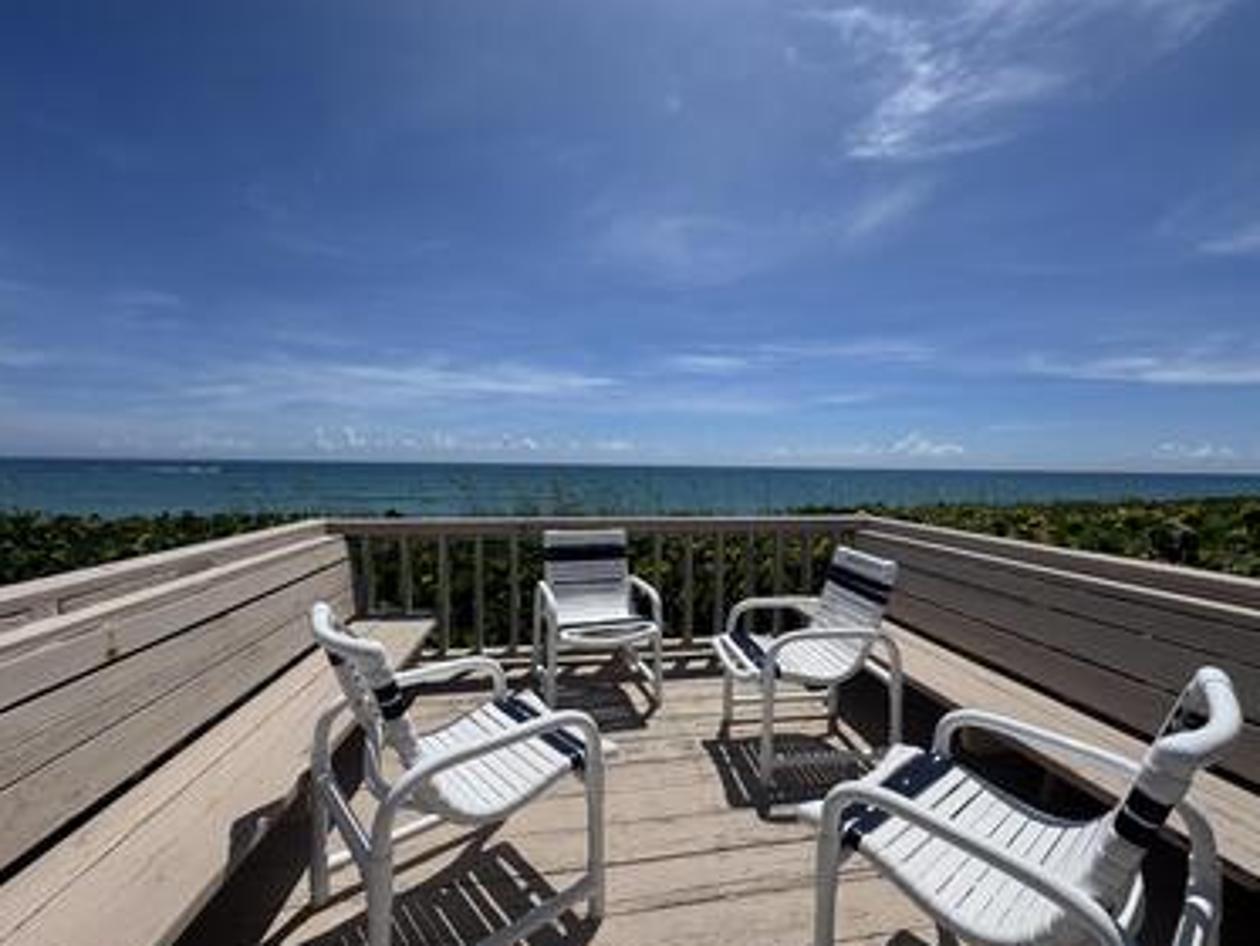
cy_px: 473
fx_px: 546
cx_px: 665
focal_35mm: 15
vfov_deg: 81.8
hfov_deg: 98.1
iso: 40
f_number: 2.2
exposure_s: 1/3717
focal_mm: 2.22
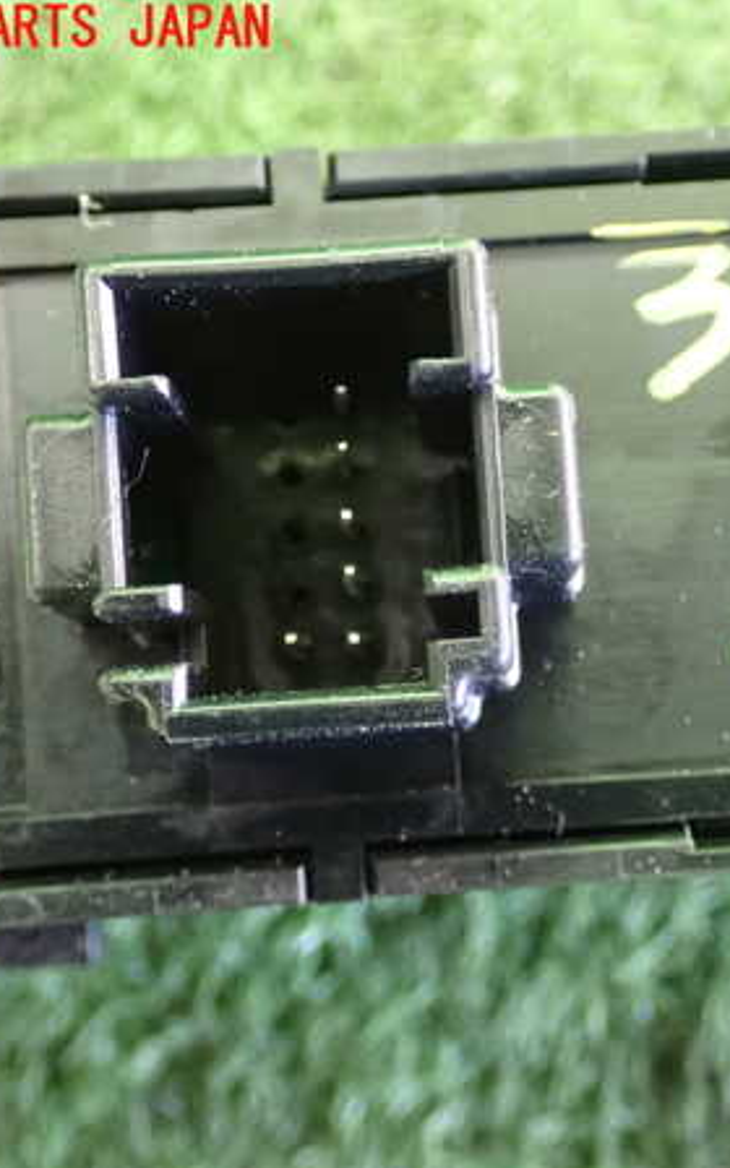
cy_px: 584
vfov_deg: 29.0
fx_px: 2260
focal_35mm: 71
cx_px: 579
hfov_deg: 18.2
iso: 1250
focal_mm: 9.01
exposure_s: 1/50
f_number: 3.2
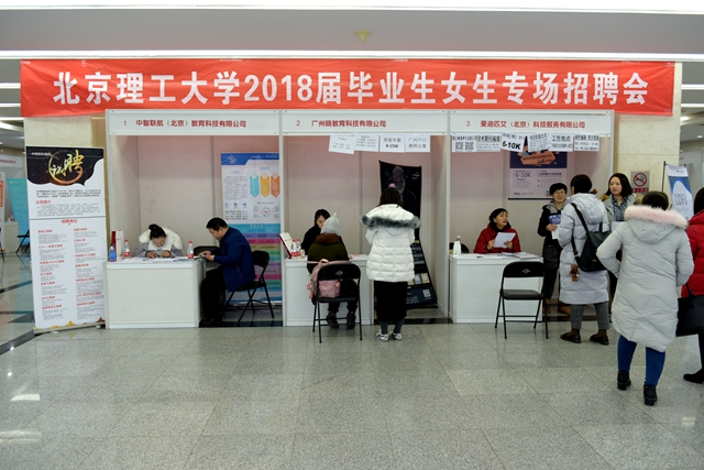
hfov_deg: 63.6
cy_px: 235
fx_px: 567
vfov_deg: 45.0
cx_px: 352
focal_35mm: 29
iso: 400
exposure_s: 1/60
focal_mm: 29
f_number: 4
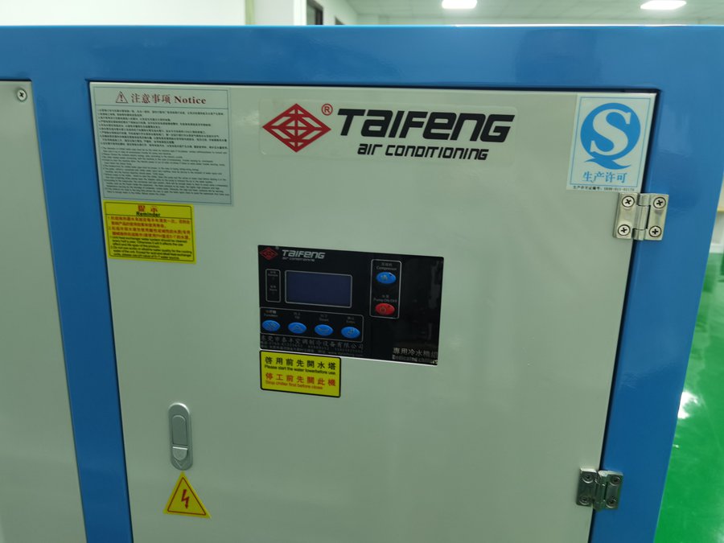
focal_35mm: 27
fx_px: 565
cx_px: 362
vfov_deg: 51.4
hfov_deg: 65.3
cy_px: 272
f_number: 1.9
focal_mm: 6.71
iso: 125
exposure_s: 1/50
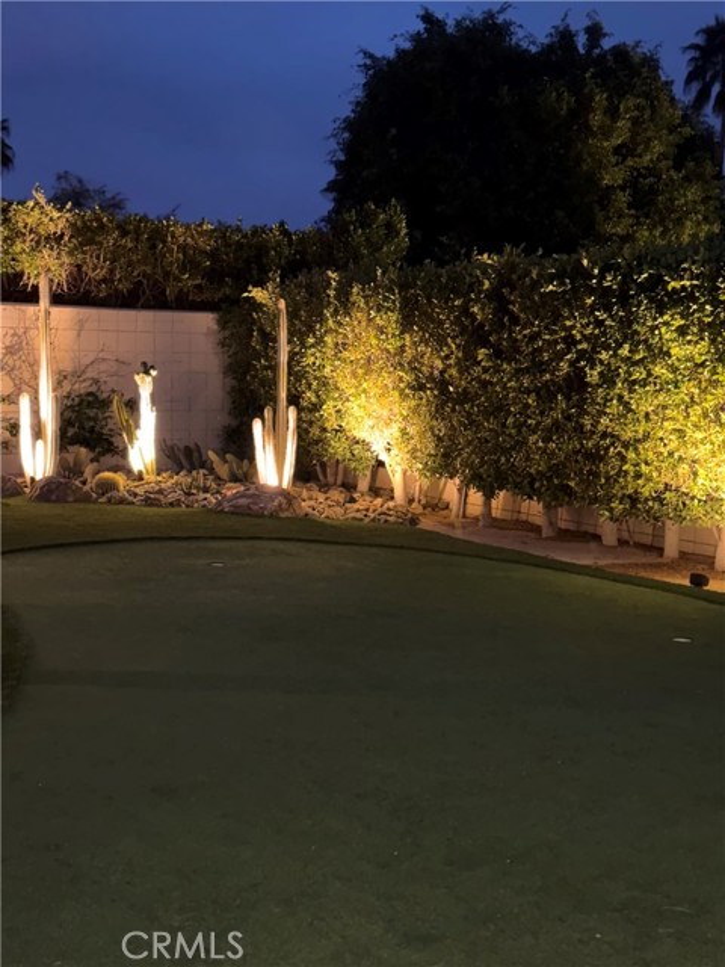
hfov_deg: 28.0
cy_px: 484
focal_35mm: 52
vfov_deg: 36.8
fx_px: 1452
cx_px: 362
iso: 500
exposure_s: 1/4
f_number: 1.6
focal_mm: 5.96
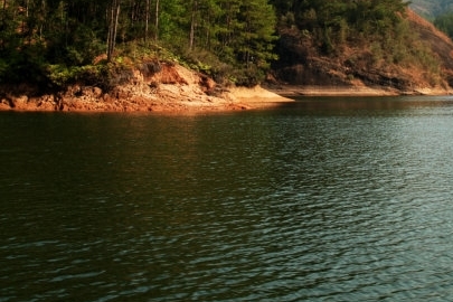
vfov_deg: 16.5
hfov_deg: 24.7
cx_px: 351
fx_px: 1019
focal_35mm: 81
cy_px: -10
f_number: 5
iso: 100
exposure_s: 1/100
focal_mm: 22
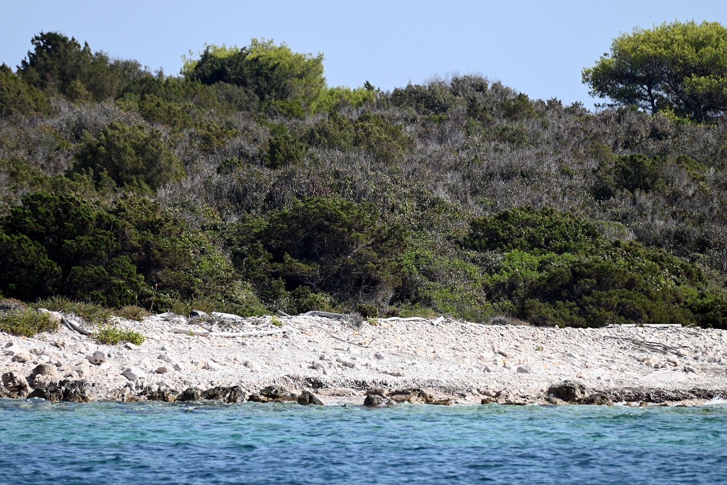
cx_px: 363
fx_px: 6078
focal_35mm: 301
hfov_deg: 6.8
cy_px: 242
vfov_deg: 4.6
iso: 280
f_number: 5.6
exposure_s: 1/1000
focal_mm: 300
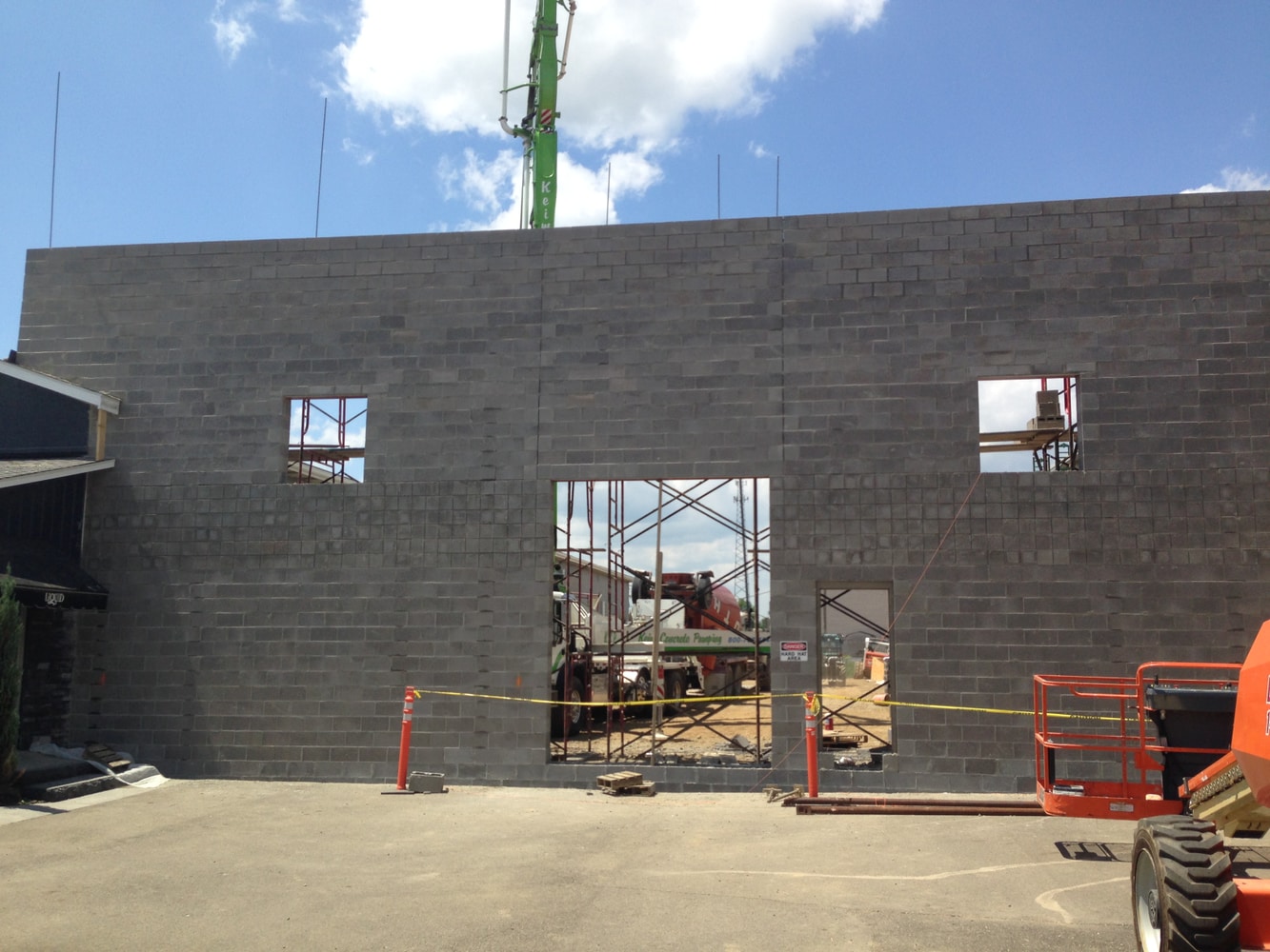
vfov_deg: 43.0
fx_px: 1211
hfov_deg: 55.3
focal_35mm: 33
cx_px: 635
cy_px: 476
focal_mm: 4.12
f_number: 2.4
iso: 50
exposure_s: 1/1427
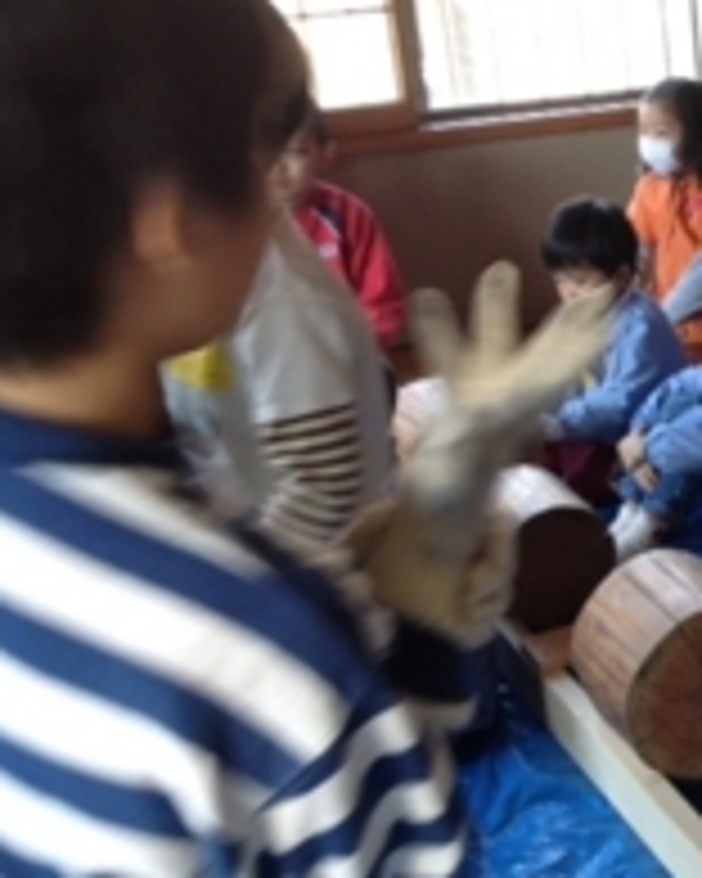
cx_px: 828
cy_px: 342
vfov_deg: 27.1
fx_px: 1818
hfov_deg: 20.5
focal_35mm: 70
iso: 50
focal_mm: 4.28
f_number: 2.4
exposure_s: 1/30
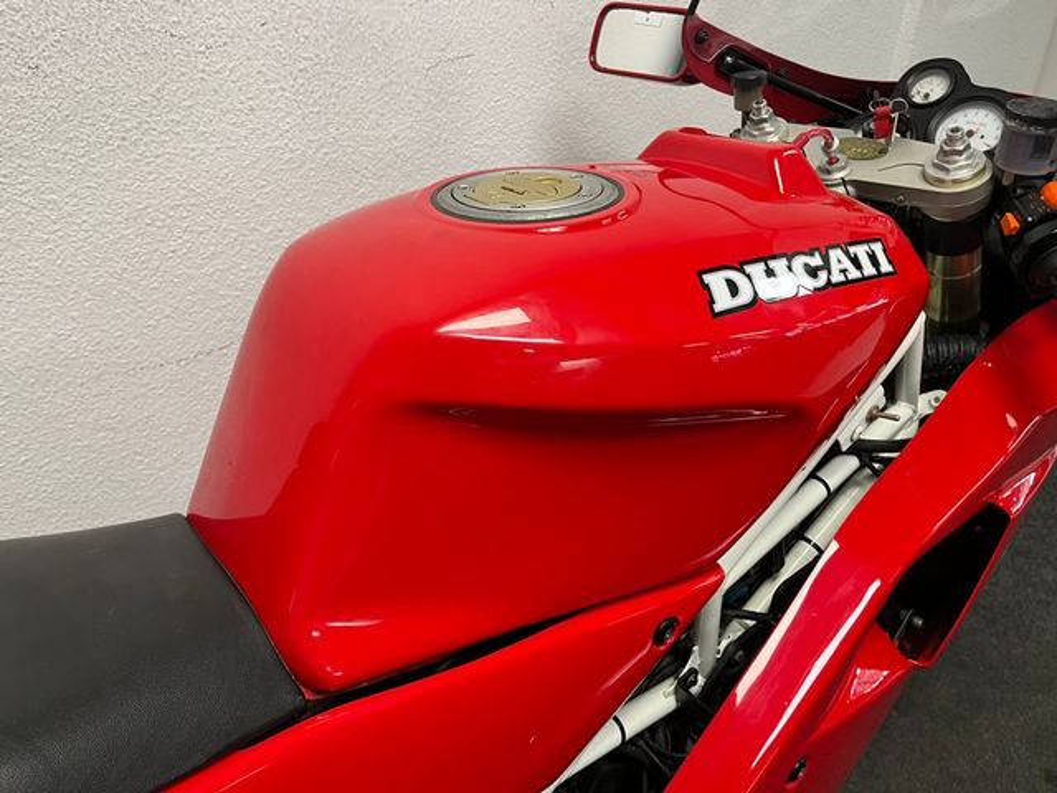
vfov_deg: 53.1
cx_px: 528
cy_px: 396
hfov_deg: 67.3
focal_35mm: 26
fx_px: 794
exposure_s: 1/50
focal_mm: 5.1
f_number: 1.6
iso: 100
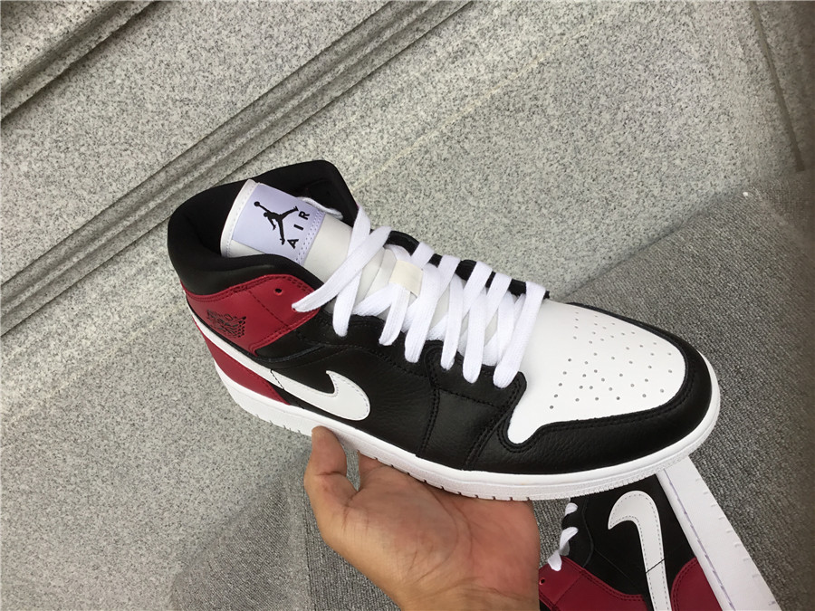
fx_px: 730
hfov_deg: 58.4
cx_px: 408
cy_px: 306
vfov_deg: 45.4
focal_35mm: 31
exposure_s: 1/100
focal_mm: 3.3
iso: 32
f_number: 2.4
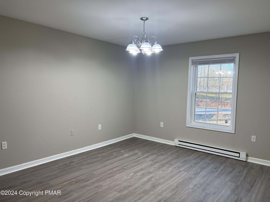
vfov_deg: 53.1
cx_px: 135
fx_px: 203
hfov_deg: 67.3
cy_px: 101
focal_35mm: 26
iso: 64
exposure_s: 1/124
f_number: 1.5
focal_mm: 5.7
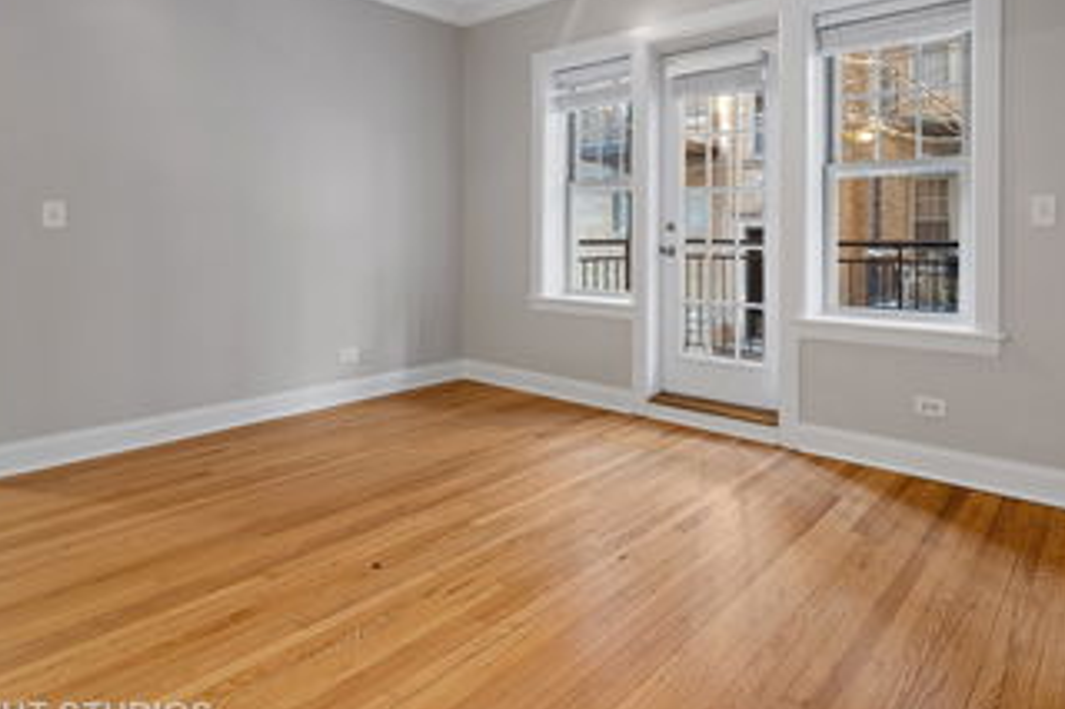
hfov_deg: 80.0
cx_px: 656
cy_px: 238
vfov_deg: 58.1
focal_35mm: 21
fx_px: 621
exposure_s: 1/1.25
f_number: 8
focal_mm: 14
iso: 400
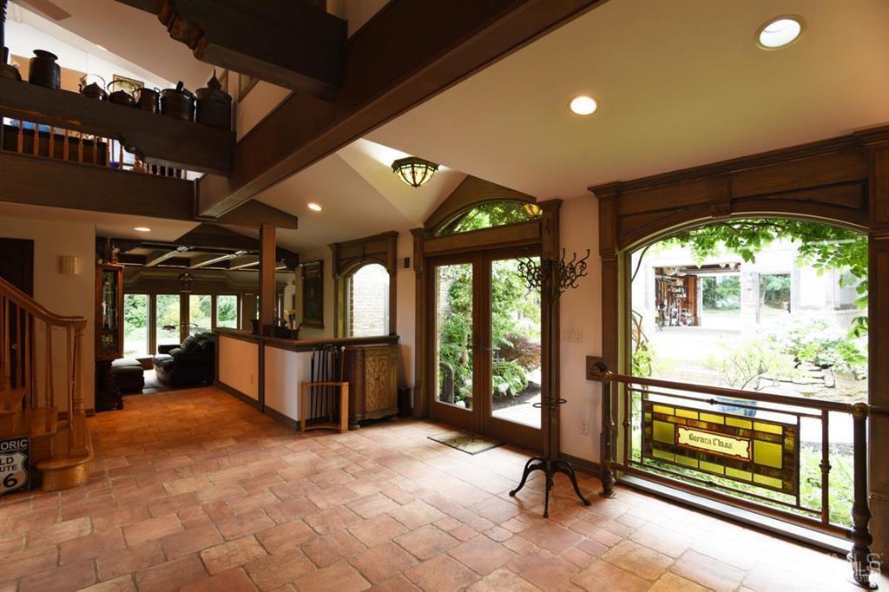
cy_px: 296
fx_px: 420
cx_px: 444
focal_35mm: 17
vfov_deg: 70.4
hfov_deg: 93.3
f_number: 9
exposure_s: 1/20
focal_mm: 17
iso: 320
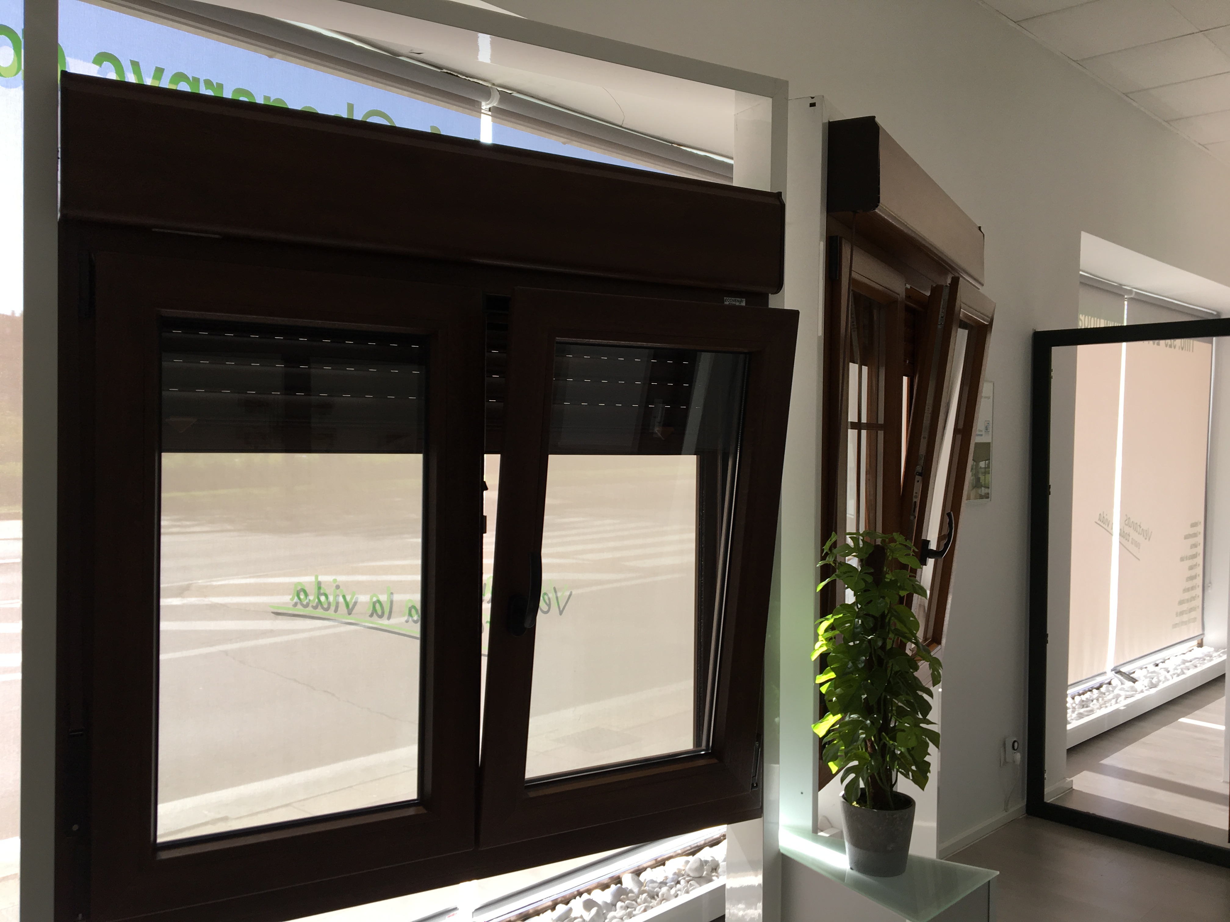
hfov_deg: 61.7
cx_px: 615
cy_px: 461
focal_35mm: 29
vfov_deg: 48.2
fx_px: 1030
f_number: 2.2
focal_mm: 4.15
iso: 25
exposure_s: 1/117
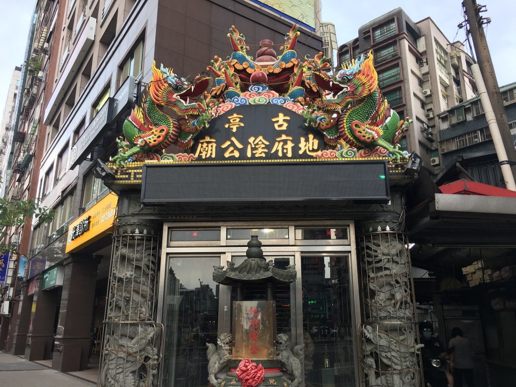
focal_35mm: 29
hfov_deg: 61.7
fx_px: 432
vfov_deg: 48.2
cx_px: 258
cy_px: 194
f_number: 2.2
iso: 25
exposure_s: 1/40
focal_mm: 4.15
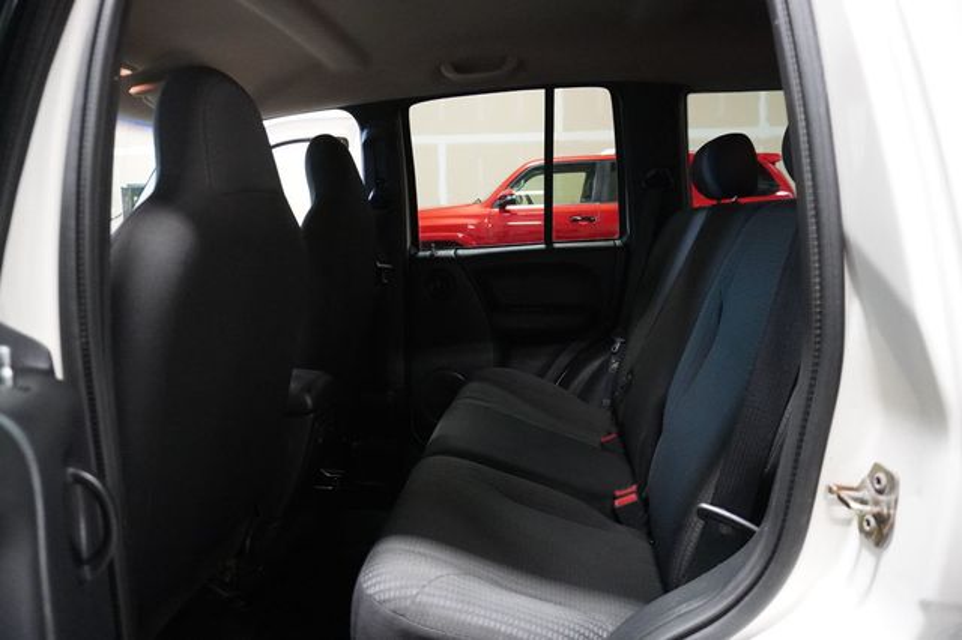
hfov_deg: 73.8
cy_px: 320
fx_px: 641
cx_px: 481
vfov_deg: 53.1
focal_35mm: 24
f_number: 3.5
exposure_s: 1/80
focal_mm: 16
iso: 6400
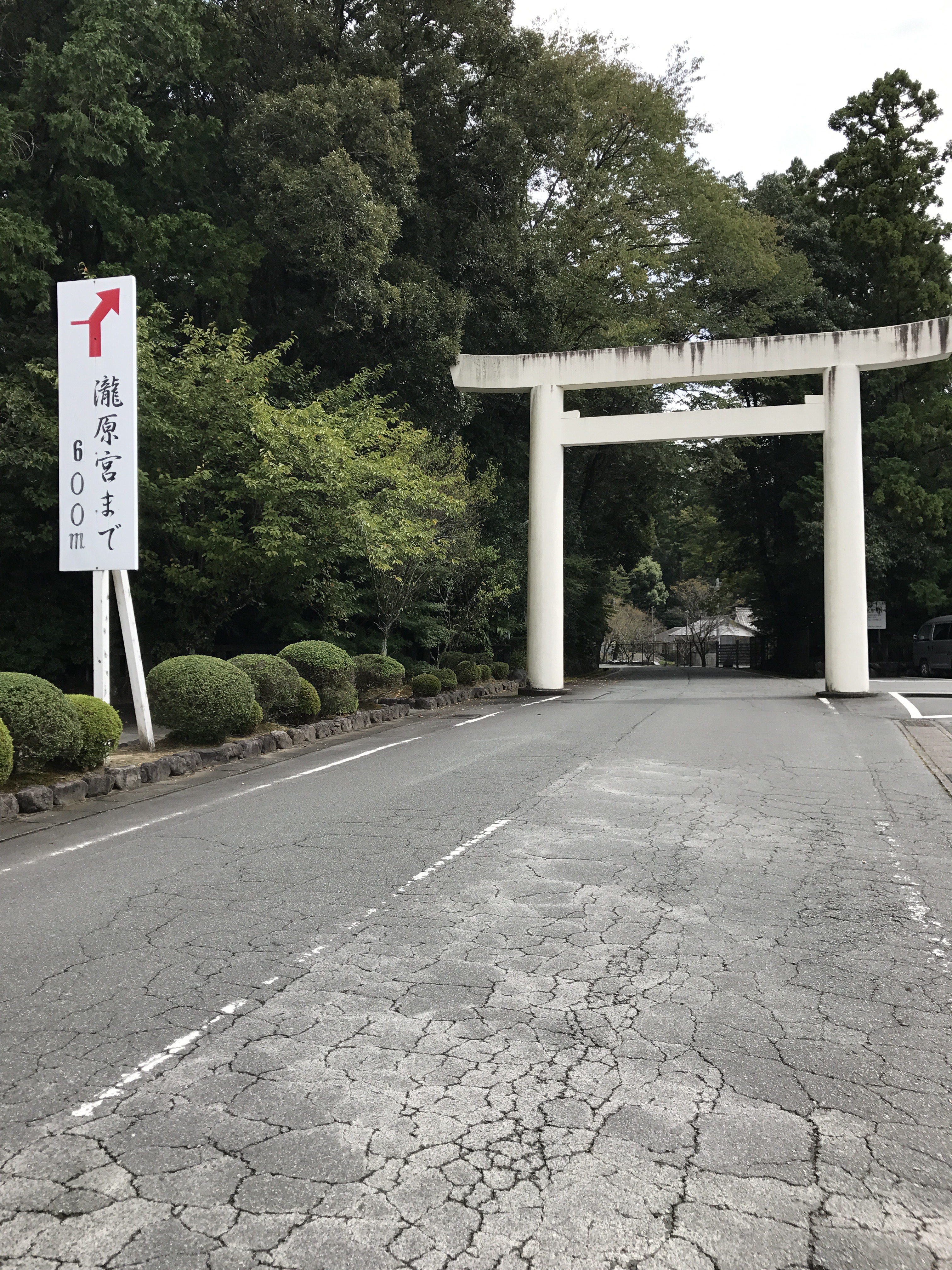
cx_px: 476
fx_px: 1027
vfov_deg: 63.4
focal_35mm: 28
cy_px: 635
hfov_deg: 49.7
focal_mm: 3.99
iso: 20
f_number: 1.8
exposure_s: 1/1546
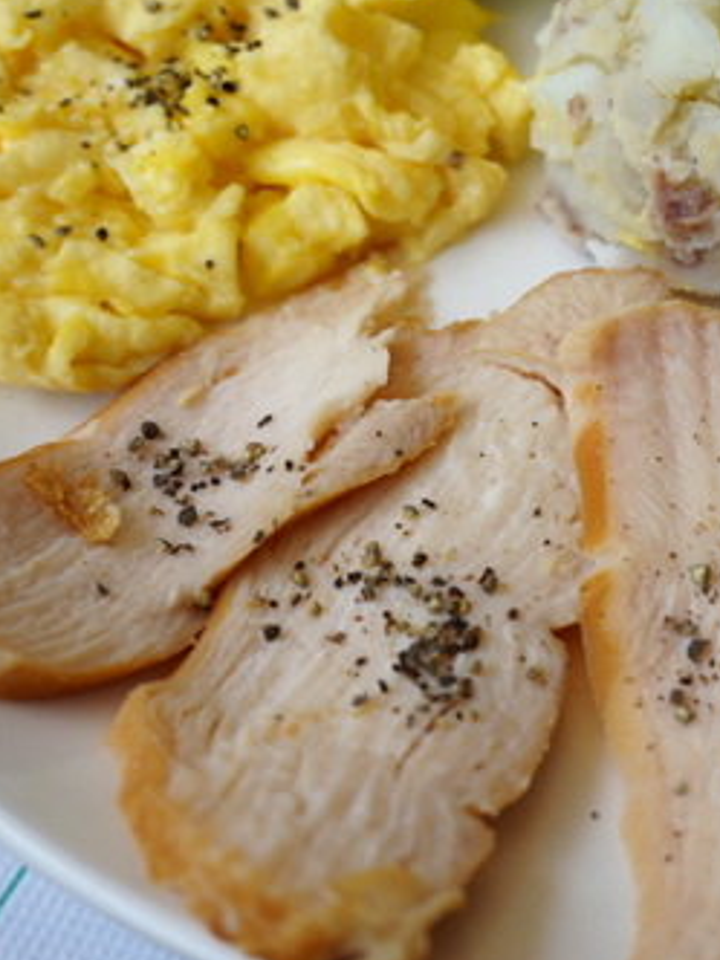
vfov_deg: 30.2
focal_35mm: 64
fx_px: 1773
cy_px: 389
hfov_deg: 22.3
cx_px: 665
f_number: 4.5
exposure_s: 1/80
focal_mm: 23
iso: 200
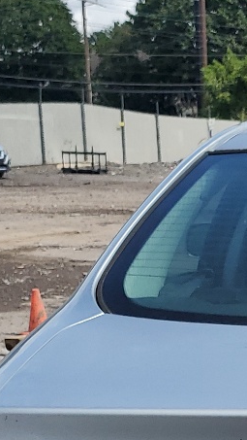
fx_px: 1164
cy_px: 542
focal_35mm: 100
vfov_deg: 19.9
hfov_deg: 11.2
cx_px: 460
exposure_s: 1/3333
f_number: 1.5
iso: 50
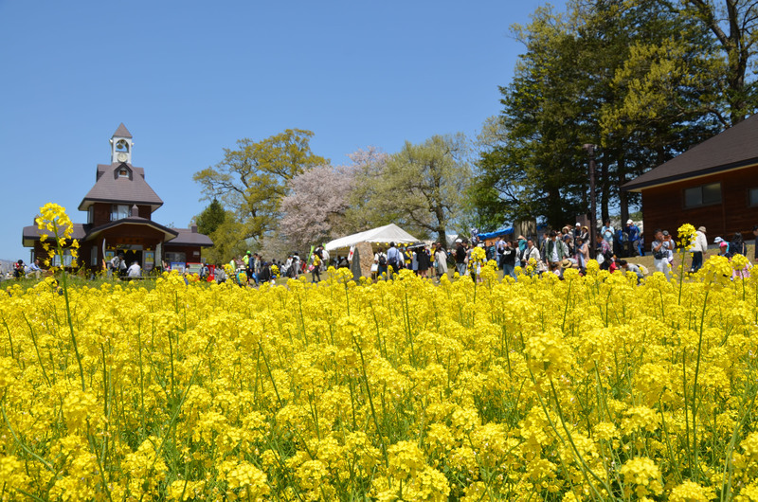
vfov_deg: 36.7
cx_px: 379
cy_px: 251
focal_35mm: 36
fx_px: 756
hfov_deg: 53.2
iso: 100
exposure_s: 1/320
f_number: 9
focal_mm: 24
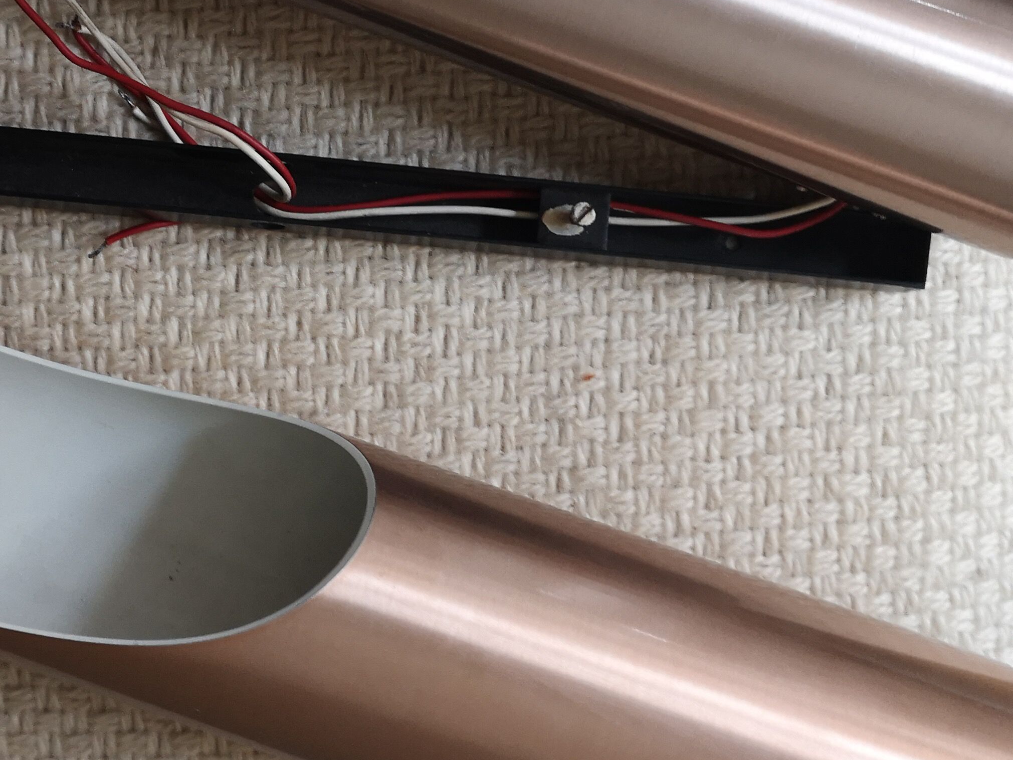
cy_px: 297
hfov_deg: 35.6
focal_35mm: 53
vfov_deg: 27.5
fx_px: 1551
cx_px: 289
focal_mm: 3.95
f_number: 1.8
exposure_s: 1/50
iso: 160
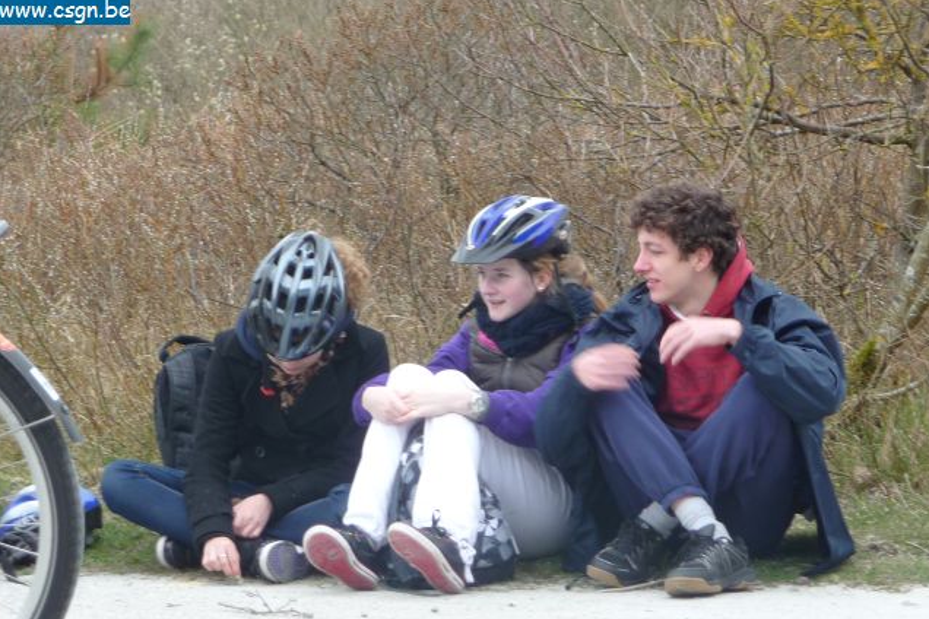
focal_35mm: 224
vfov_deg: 6.1
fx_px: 5780
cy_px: 342
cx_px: 466
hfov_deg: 9.2
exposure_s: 1/80
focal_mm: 27.1
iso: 100
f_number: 4.8
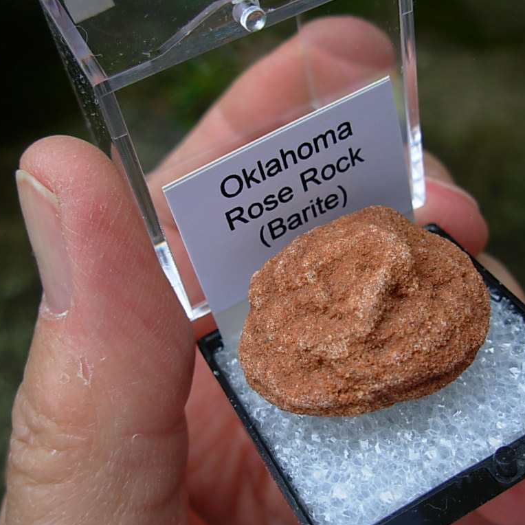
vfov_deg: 37.6
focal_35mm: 45
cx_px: 320
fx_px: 772
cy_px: 263
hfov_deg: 37.4
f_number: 2.9
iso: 50
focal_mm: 6.3
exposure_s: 1/384
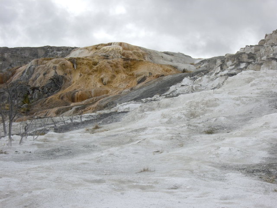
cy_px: 104
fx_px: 632
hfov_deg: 24.7
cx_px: 138
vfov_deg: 18.7
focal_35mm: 79
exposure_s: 1/250
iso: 50
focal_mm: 12.8
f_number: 6.5
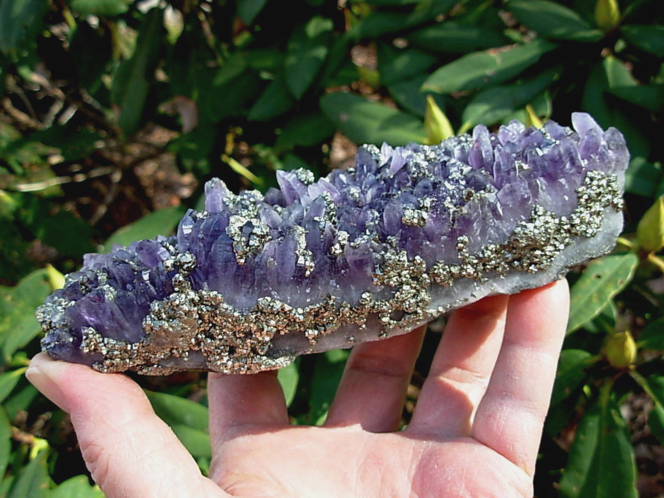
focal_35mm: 38
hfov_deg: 49.0
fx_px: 729
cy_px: 249
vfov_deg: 37.7
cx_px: 332
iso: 50
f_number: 2.9
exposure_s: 1/186
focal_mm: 6.3
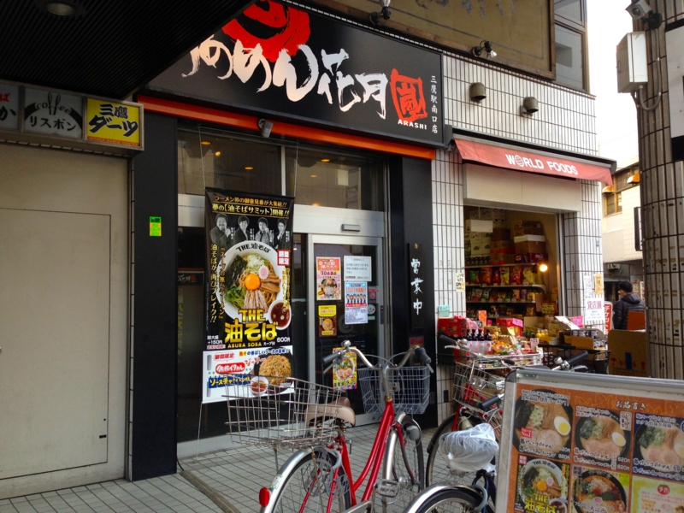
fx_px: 652
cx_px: 342
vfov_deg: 42.9
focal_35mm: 33
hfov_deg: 55.4
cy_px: 256
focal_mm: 4.12
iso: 80
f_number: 2.4
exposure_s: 1/120
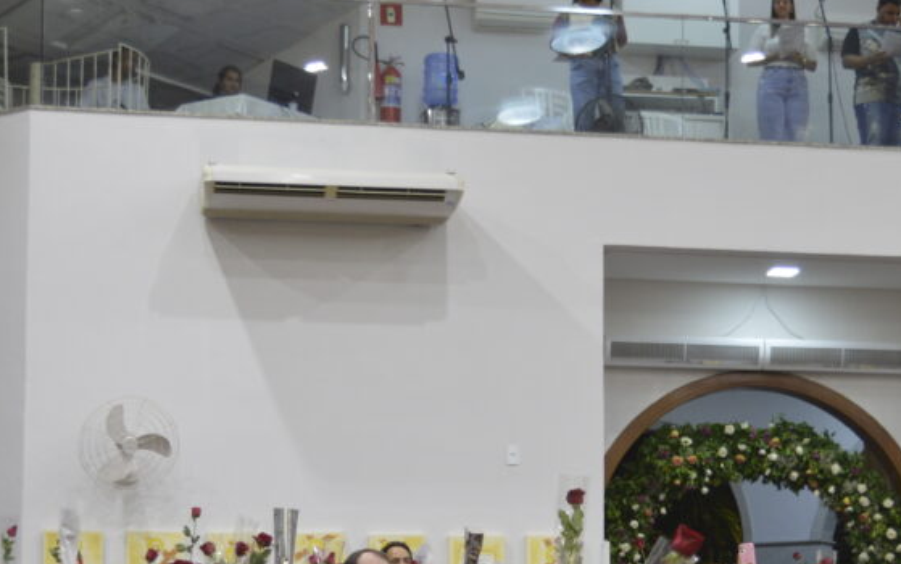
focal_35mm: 99
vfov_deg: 13.1
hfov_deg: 21.0
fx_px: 2434
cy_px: 524
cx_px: 524
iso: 400
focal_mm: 31
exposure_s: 1/30
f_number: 4.2
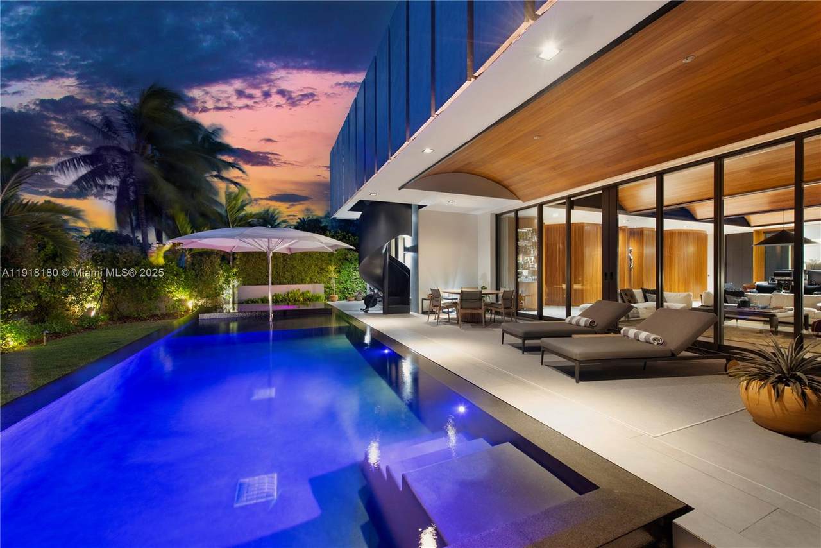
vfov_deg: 81.2
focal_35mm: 14
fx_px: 319
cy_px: 274
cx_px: 410
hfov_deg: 104.2
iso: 1250
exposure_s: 1/2.5
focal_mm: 14
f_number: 9
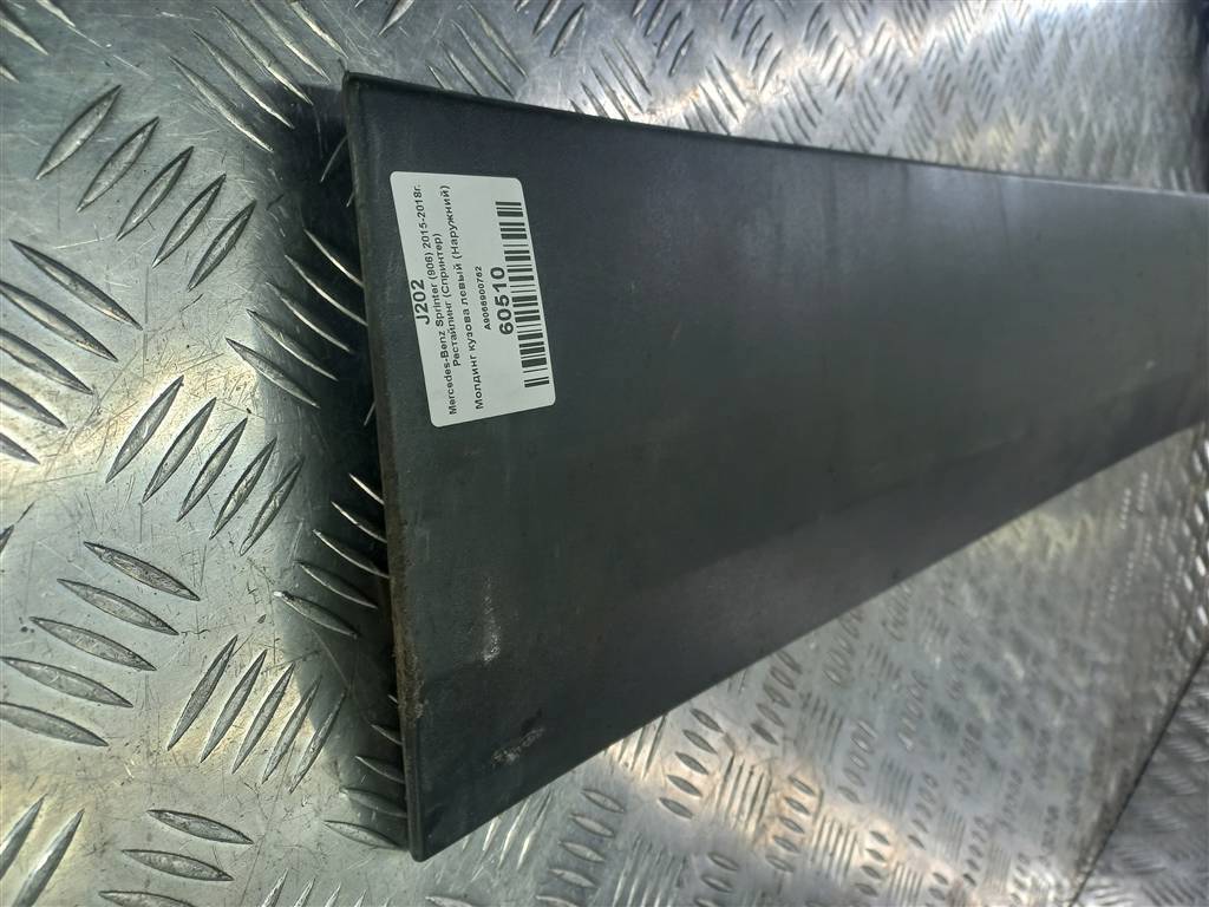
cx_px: 604
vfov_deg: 54.9
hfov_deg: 69.4
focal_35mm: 25
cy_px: 454
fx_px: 873
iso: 40
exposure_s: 1/50
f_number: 1.8
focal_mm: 4.6
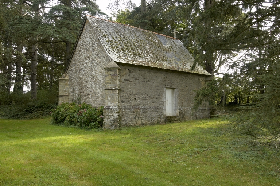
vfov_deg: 39.9
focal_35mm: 33
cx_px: 140
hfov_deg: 57.3
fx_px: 256
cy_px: 93
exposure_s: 1/60
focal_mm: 22
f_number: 8
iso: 320
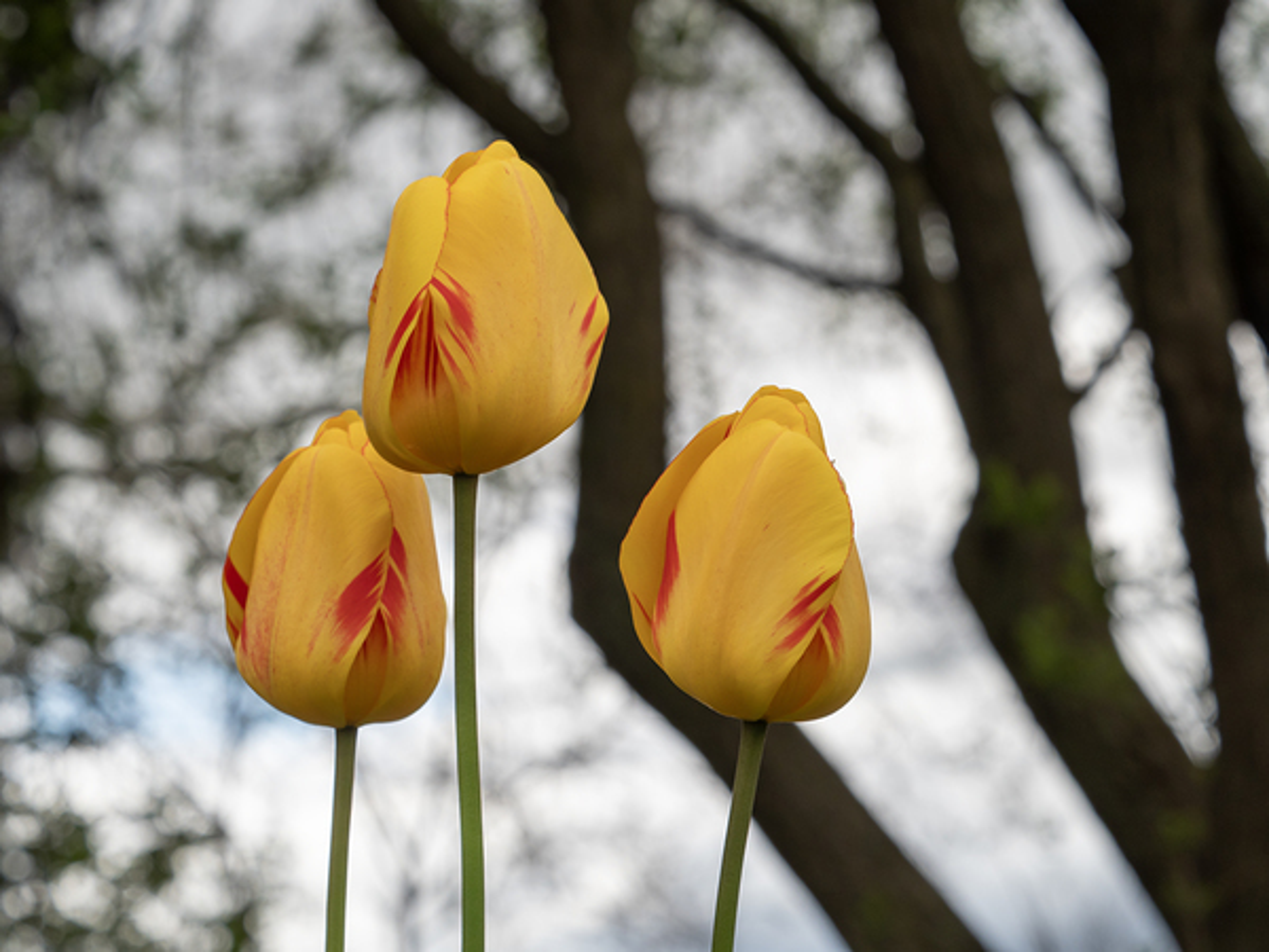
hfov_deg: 15.2
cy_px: 476
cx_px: 634
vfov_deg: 11.4
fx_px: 4766
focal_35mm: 130
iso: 200
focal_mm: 65
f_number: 7.1
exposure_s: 1/400
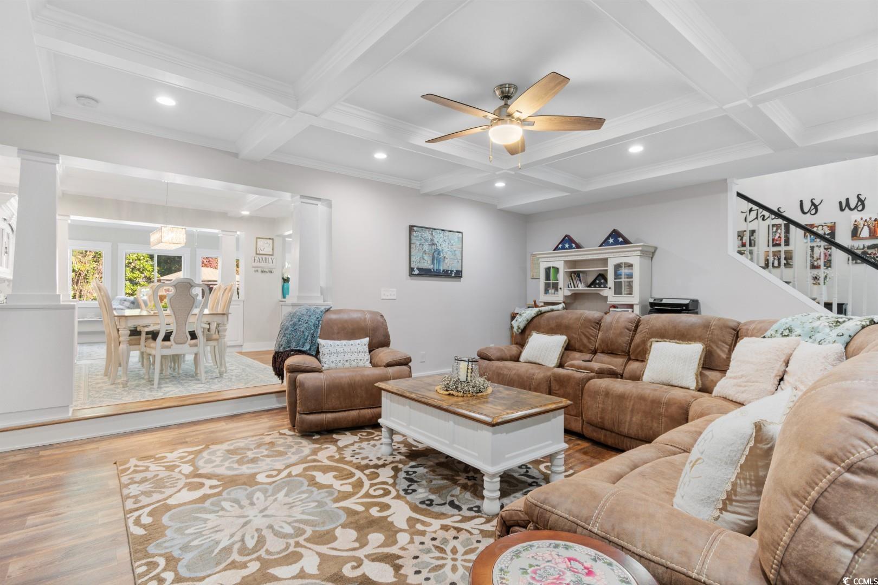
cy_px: 292
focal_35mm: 17
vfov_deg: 70.4
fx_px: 415
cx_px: 439
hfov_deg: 93.3
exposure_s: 1/2
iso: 100
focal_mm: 11.5
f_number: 4.8
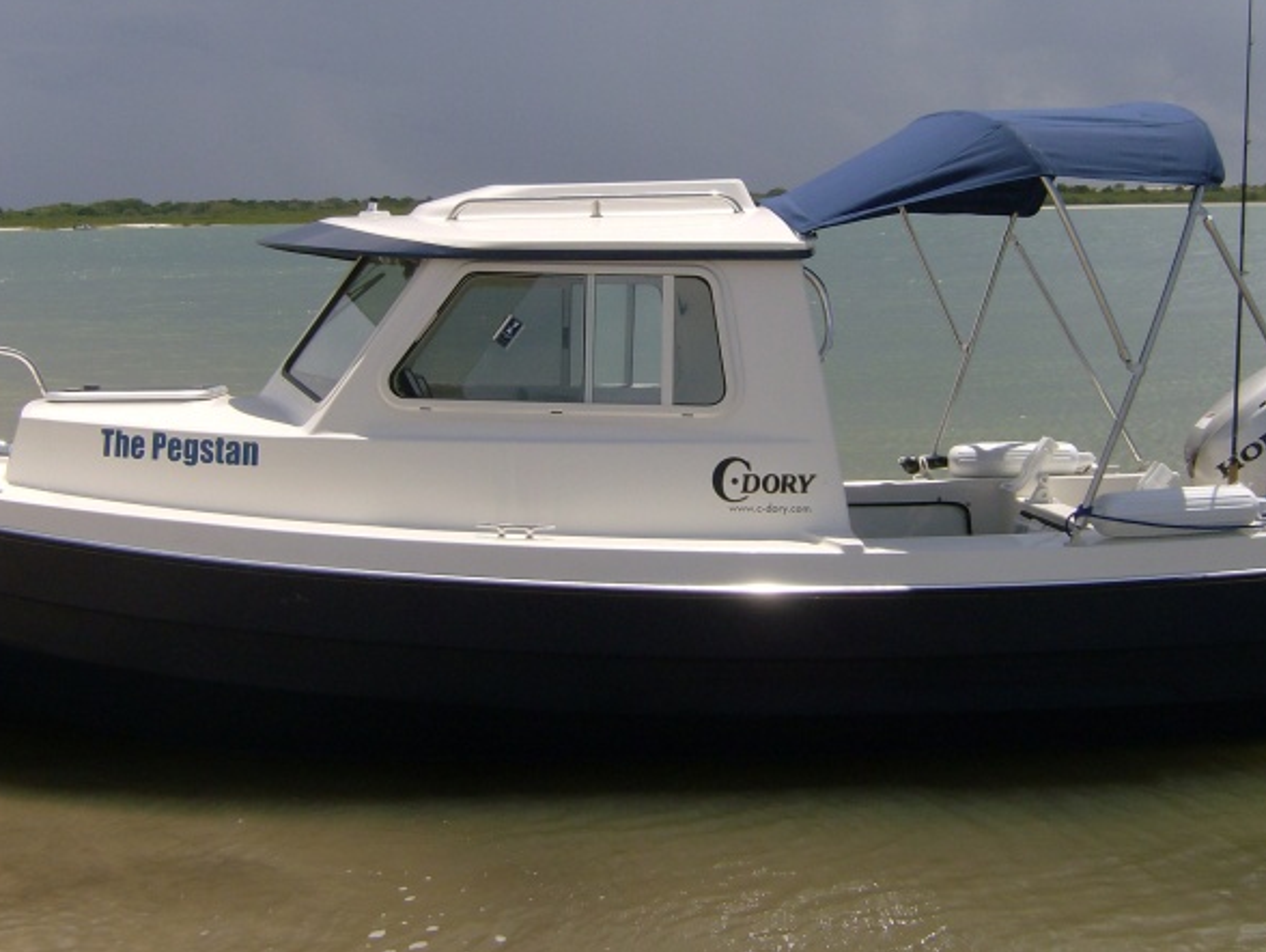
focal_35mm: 49
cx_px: 644
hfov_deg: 38.9
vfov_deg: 29.5
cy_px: 308
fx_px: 1794
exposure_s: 1/1468
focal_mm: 6
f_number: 4.7
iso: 100
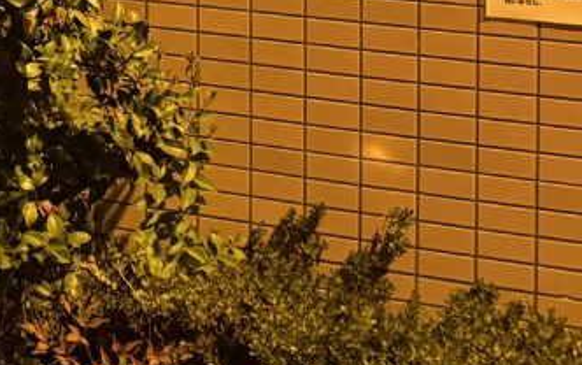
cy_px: -286
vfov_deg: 12.3
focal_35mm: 98
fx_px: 1555
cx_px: -147
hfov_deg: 19.7
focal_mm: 6.76
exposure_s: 1/33
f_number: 1.78
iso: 800
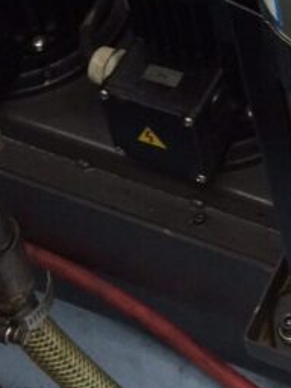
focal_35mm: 116
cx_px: 474
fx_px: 1300
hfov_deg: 12.0
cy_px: -356
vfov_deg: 14.5
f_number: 2.2
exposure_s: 1/30
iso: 100
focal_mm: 4.15
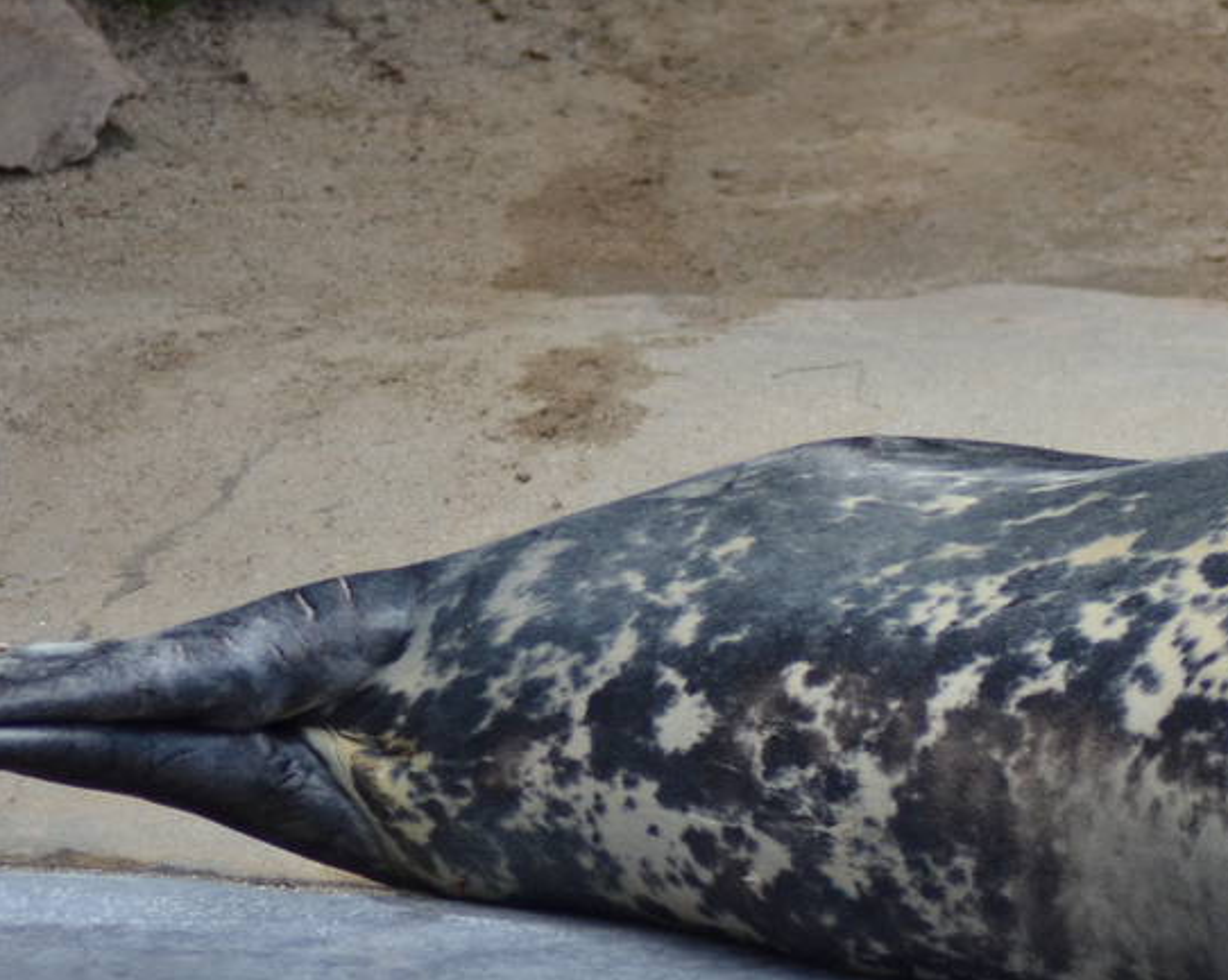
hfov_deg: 3.3
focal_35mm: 581
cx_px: 1081
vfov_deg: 2.7
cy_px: 611
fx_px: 21104
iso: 640
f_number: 4.2
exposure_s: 1/1000
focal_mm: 140
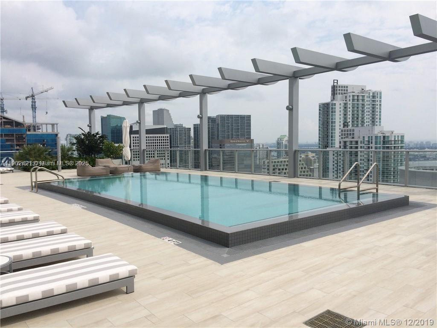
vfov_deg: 48.2
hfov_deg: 61.7
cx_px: 218
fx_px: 366
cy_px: 164
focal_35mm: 29
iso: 32
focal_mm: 4.15
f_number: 2.2
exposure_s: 1/3731
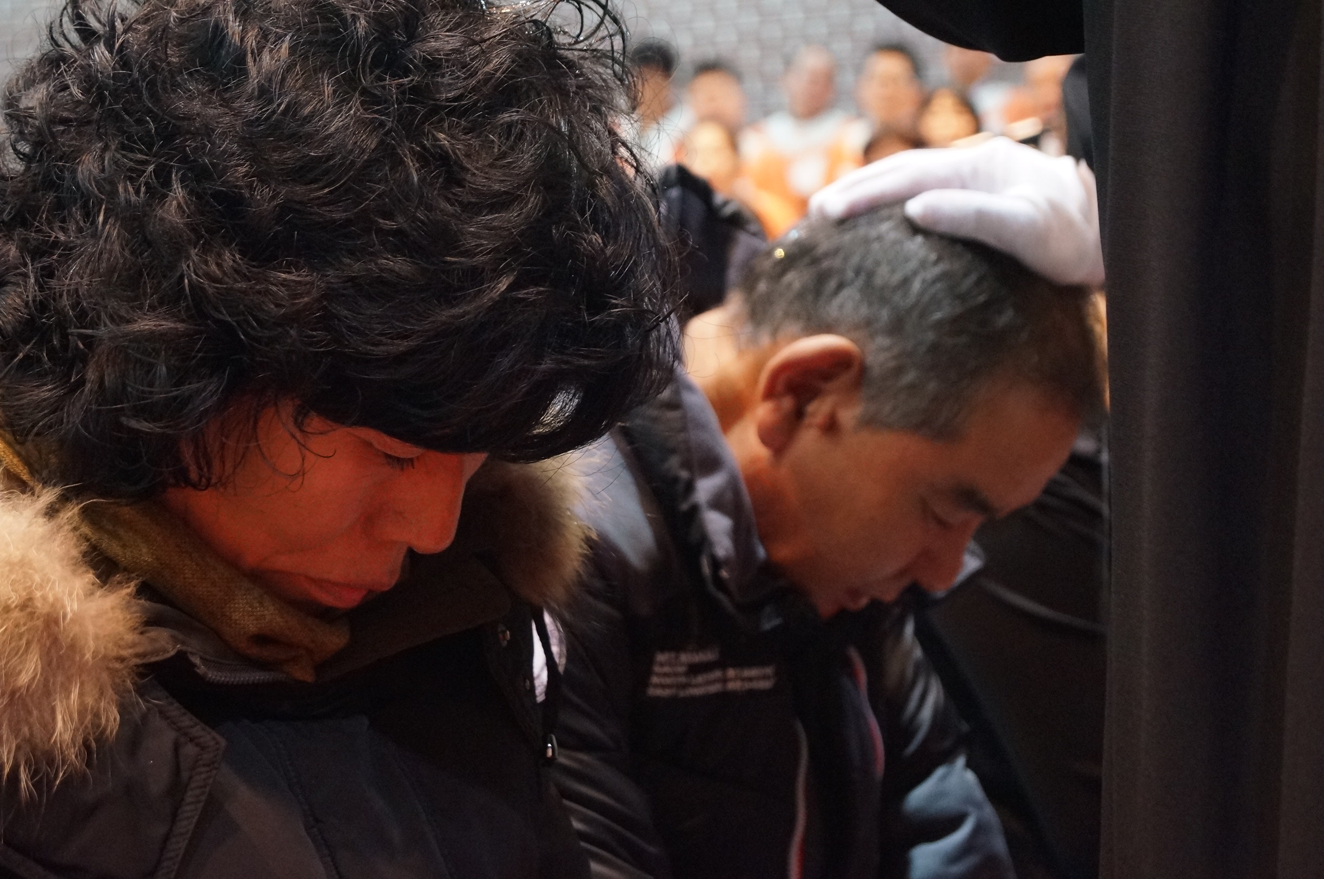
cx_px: 662
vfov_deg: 16.5
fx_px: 3029
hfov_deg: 24.7
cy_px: 440
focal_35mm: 82
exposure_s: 1/40
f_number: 5.6
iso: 3200
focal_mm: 55
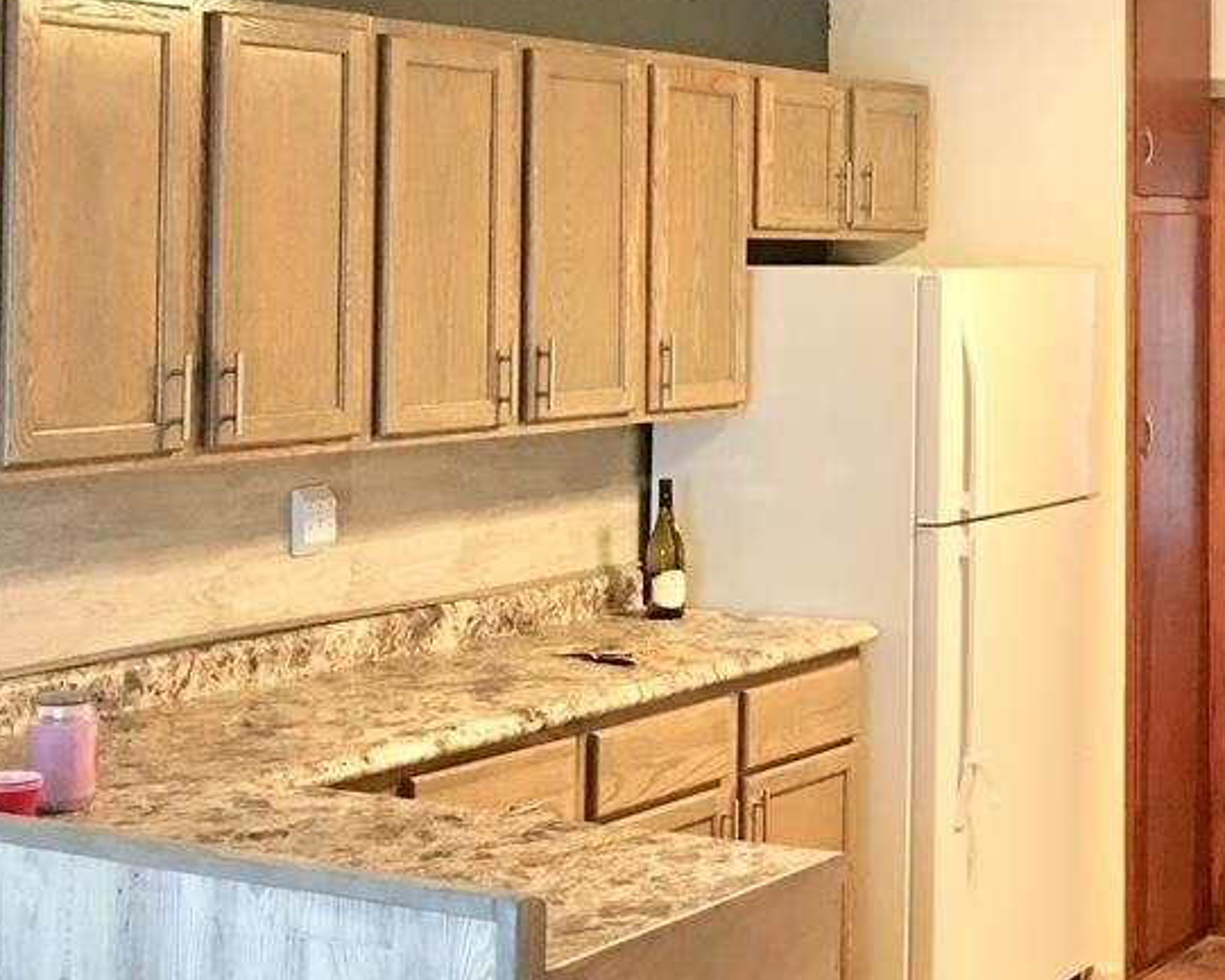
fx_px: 2430
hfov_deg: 27.4
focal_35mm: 67
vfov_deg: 22.6
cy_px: 238
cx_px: 1073
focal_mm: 4.15
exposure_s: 1/15
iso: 64
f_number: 2.2
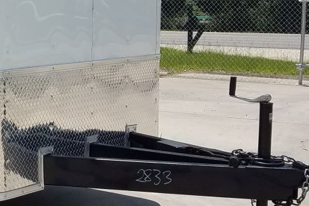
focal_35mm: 83
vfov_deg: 16.3
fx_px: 712
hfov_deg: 22.3
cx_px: -75
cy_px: 42
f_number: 1.7
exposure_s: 1/2728
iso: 40
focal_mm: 4.2
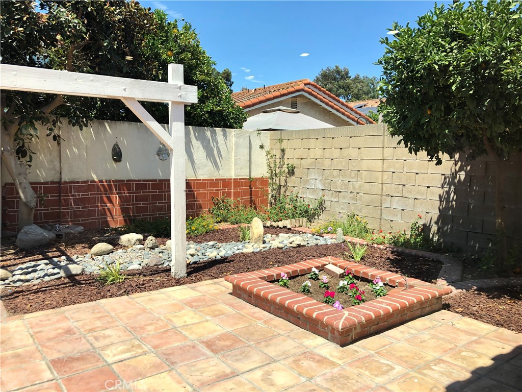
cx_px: 261
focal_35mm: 28
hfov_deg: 63.4
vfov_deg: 49.7
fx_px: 422
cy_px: 196
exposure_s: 1/639
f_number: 1.8
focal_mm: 3.99
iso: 20
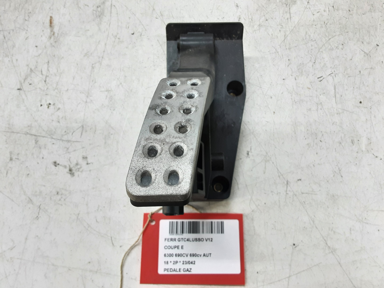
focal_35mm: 27
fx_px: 300
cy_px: 144
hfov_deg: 65.3
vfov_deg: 51.4
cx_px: 192
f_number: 1.9
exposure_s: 1/50
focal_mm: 2.91
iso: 80
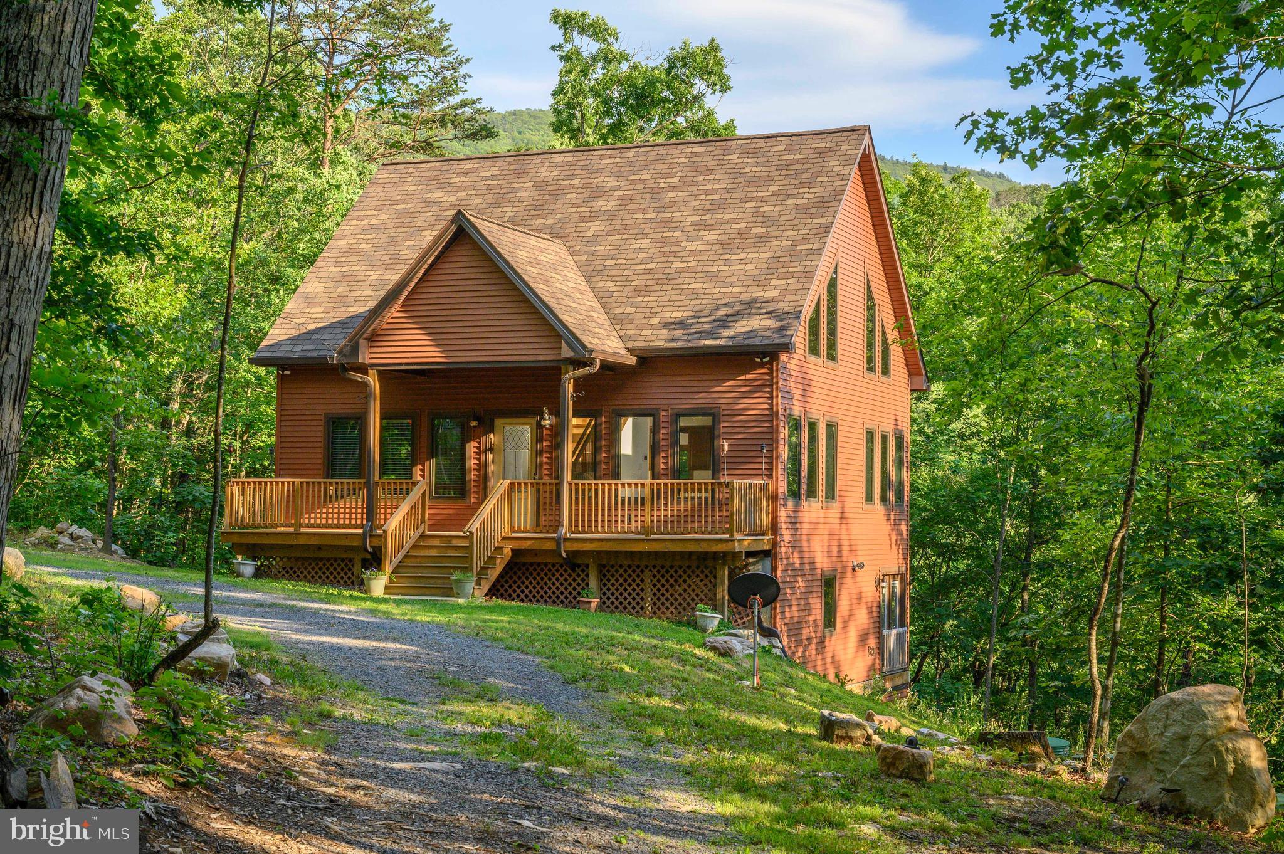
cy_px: 427
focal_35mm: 50
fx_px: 1782
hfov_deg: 39.6
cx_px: 642
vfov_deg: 26.9
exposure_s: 1/400
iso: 1000
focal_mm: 50
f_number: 10
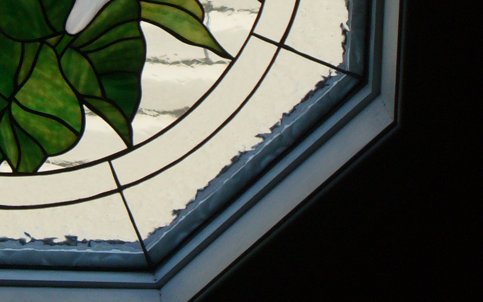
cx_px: -10
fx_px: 2935
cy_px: -63
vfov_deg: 5.9
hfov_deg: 9.3
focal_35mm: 223
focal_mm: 14.5
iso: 100
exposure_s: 1/200
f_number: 3.4
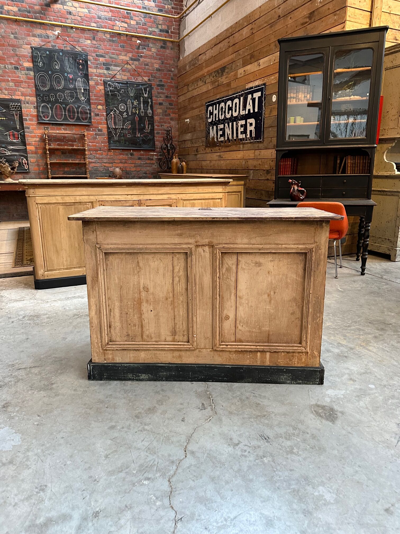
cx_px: 200
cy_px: 267
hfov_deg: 56.8
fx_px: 370
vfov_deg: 71.6
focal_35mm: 24
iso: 400
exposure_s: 1/50
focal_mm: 6.86
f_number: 1.78
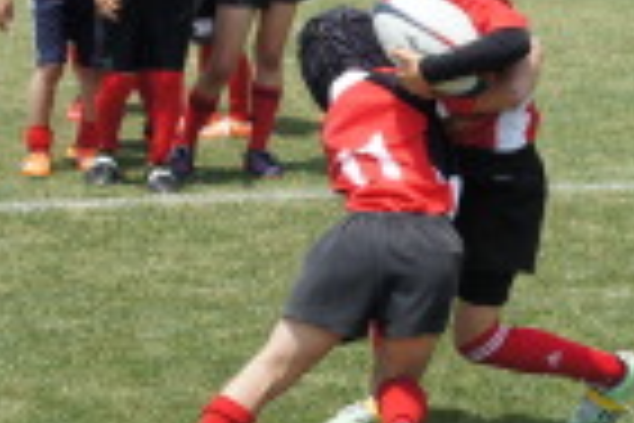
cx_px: 544
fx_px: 2902
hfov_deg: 12.4
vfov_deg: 8.3
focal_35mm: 165
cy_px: 252
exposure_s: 1/1600
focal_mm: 31
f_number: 5.6
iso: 400
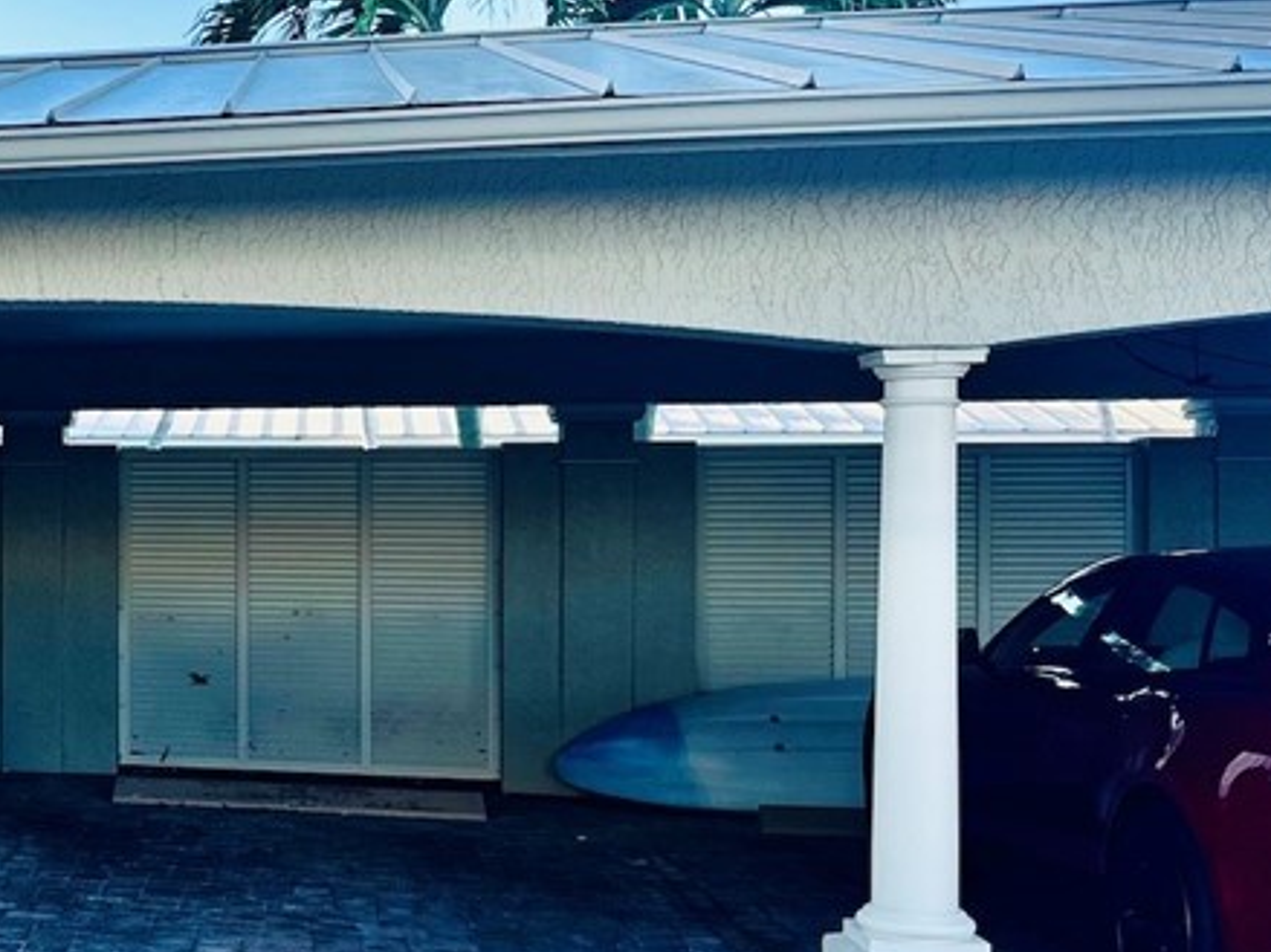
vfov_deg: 26.1
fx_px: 2056
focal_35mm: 56
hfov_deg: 30.3
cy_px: 503
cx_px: -168
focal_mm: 6.86
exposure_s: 1/685
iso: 80
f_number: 1.78
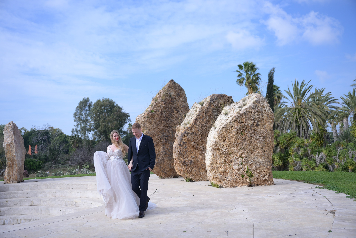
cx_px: 178
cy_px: 119
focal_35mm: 34
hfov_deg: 55.8
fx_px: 336
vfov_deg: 38.9
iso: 125
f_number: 3.5
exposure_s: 1/1600
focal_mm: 34
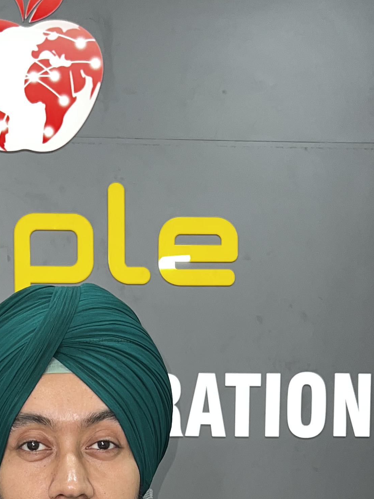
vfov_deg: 25.3
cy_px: 560
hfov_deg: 20.5
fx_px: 1023
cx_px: 86
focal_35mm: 71
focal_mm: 5.7
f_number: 1.5
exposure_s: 1/24
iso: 50
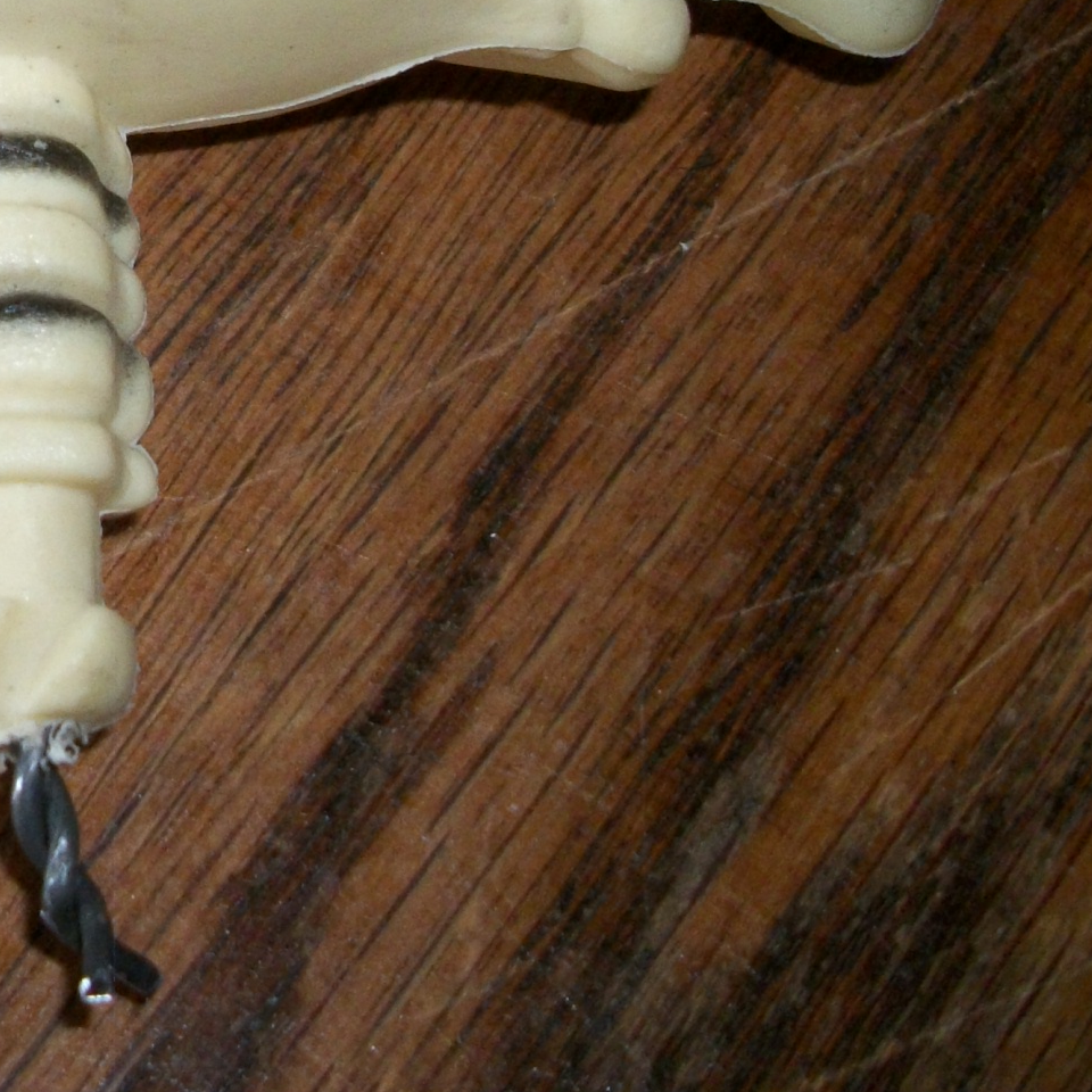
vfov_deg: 19.9
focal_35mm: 85
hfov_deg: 18.9
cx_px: -345
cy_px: 74
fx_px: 3034
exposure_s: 1/60
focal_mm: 5.7
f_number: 2.9
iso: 160
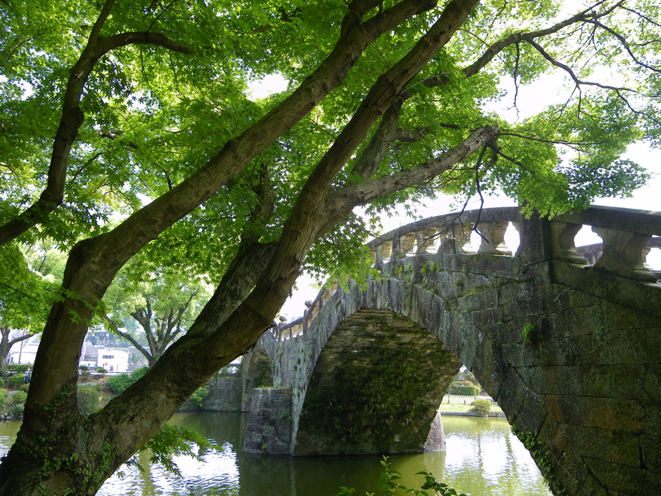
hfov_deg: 63.4
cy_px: 248
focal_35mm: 28
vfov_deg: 49.7
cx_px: 330
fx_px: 535
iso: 64
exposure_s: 1/100
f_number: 2.6
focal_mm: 4.9
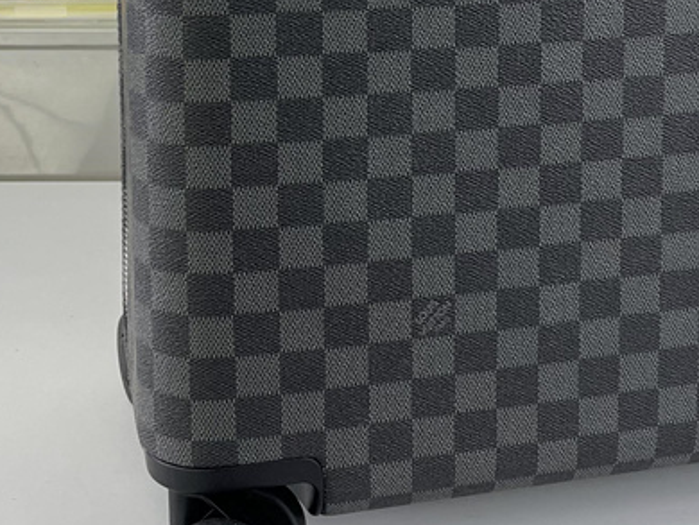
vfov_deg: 17.5
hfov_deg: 24.1
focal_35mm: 80
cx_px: 547
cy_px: -122
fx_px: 1616
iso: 32
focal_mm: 4.2
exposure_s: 1/117
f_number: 1.6
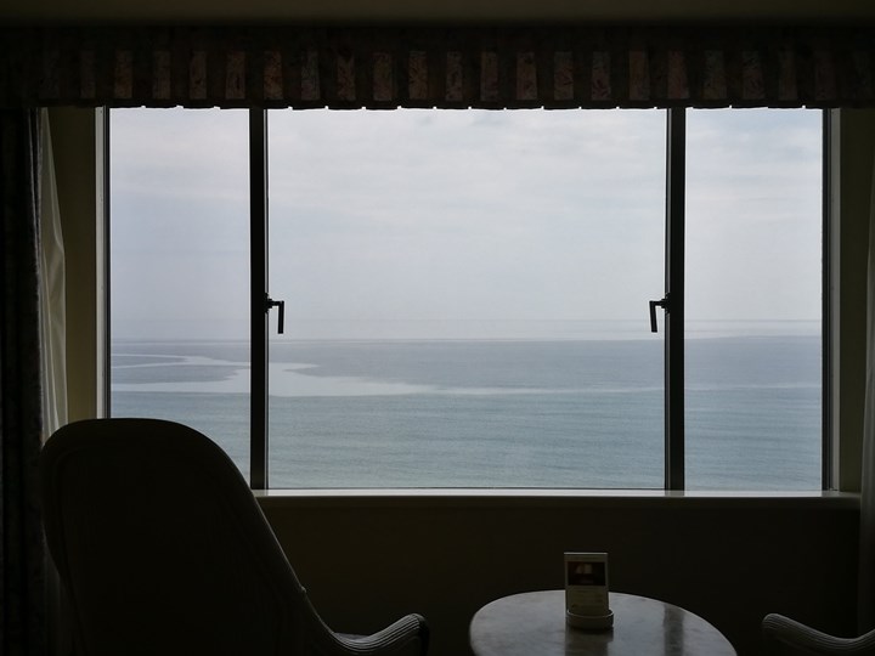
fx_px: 1163
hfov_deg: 41.2
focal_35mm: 46
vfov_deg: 31.5
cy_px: 328
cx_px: 438
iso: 50
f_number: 2.2
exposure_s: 1/451
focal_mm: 4.5
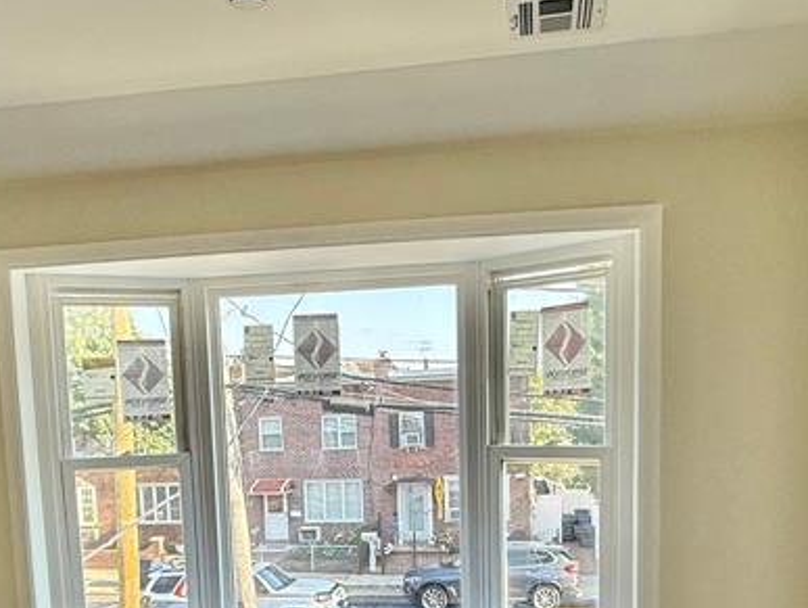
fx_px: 864
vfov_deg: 37.0
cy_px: 512
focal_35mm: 37
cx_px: 376
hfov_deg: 50.1
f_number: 2.2
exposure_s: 1/200
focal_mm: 2.22
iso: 64
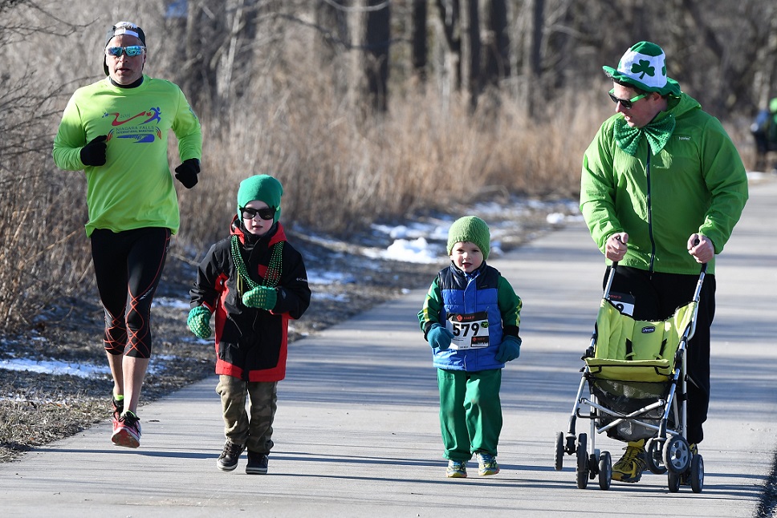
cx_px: 388
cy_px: 259
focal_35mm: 300
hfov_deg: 6.9
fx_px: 6477
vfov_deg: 4.6
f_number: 5.6
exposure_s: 1/640
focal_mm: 200
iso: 250
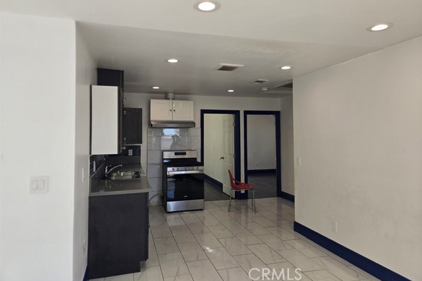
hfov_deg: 73.8
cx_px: 211
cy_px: 125
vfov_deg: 53.0
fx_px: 281
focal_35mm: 24
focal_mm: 5.4
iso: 25
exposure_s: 1/123
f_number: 1.8
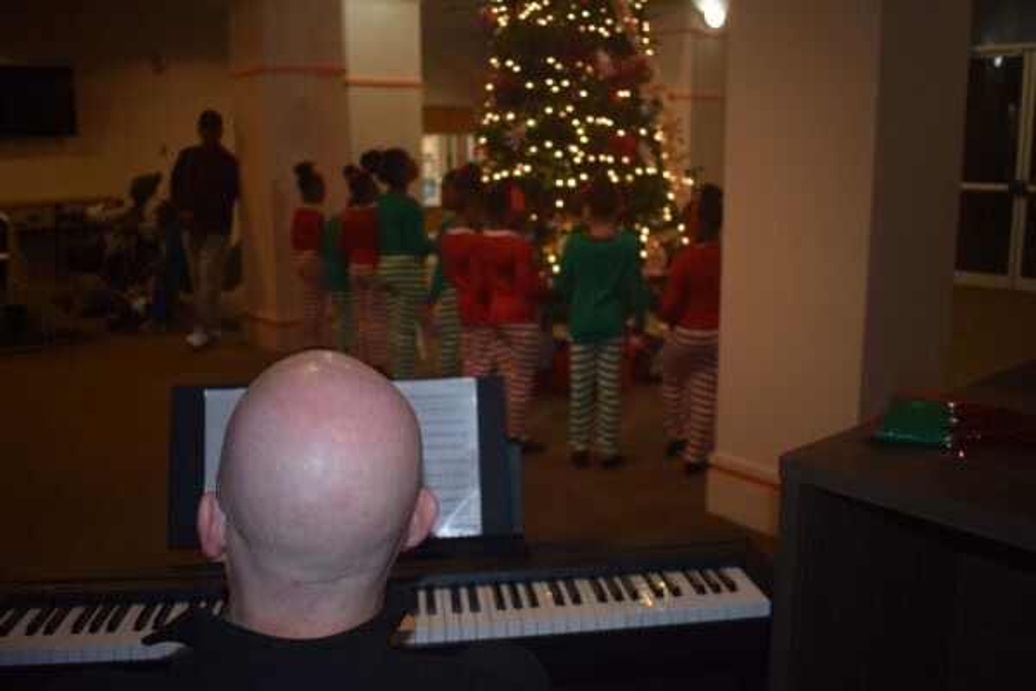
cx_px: 518
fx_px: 950
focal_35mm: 33
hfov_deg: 57.2
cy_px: 346
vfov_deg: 40.0
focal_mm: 22
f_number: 3.8
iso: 1000
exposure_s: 1/60
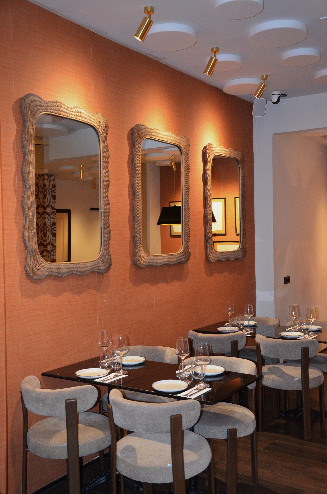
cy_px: 247
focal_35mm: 42
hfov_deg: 31.8
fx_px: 575
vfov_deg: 46.5
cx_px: 164
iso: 1800
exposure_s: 1/60
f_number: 4
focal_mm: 28
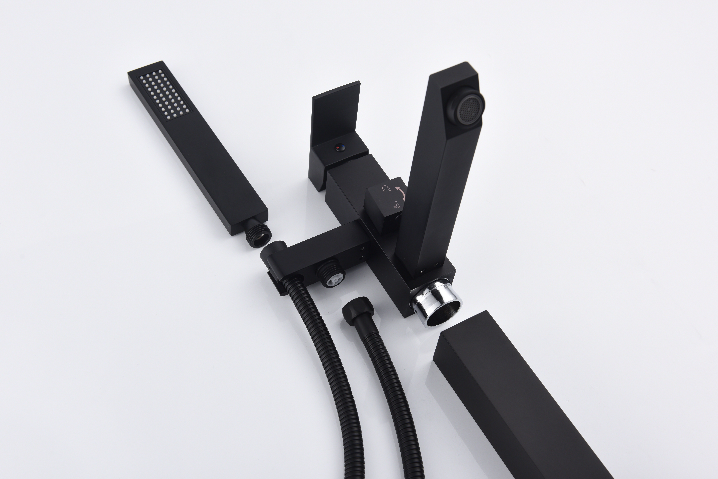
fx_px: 958
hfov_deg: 41.1
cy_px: 240
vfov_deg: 28.1
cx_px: 359
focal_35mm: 48
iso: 100
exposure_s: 1/125
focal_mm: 48
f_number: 10
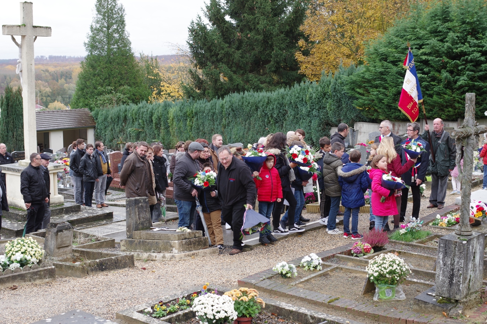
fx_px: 703
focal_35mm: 52
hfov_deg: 38.2
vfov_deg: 25.9
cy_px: 162
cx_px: 244
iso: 200
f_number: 6.3
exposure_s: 1/60
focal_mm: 35
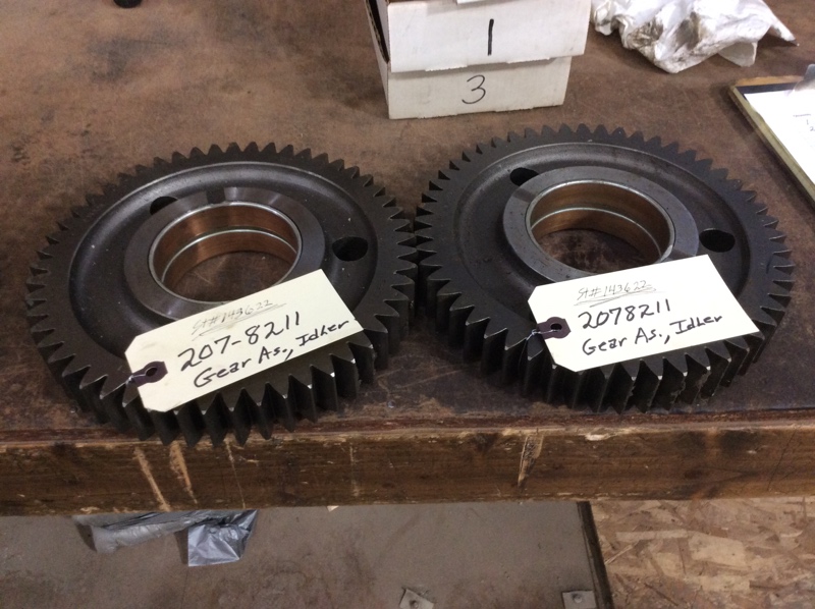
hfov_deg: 56.9
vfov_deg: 44.1
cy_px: 304
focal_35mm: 32
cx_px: 408
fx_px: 753
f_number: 2.4
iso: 160
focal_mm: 3.3
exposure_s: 1/24
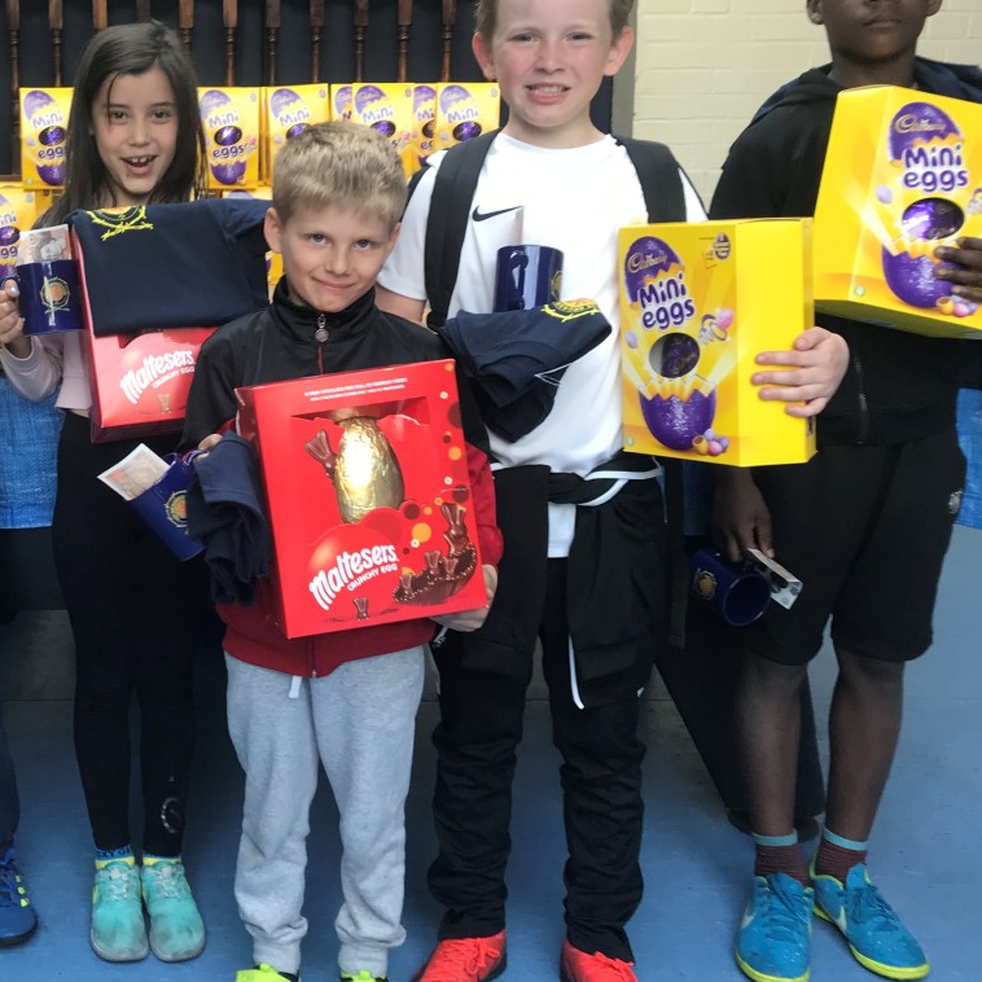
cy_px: 391
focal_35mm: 47
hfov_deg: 34.7
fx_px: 1508
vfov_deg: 35.9
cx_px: 162
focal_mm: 3.99
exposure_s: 1/50
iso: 32
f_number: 1.8
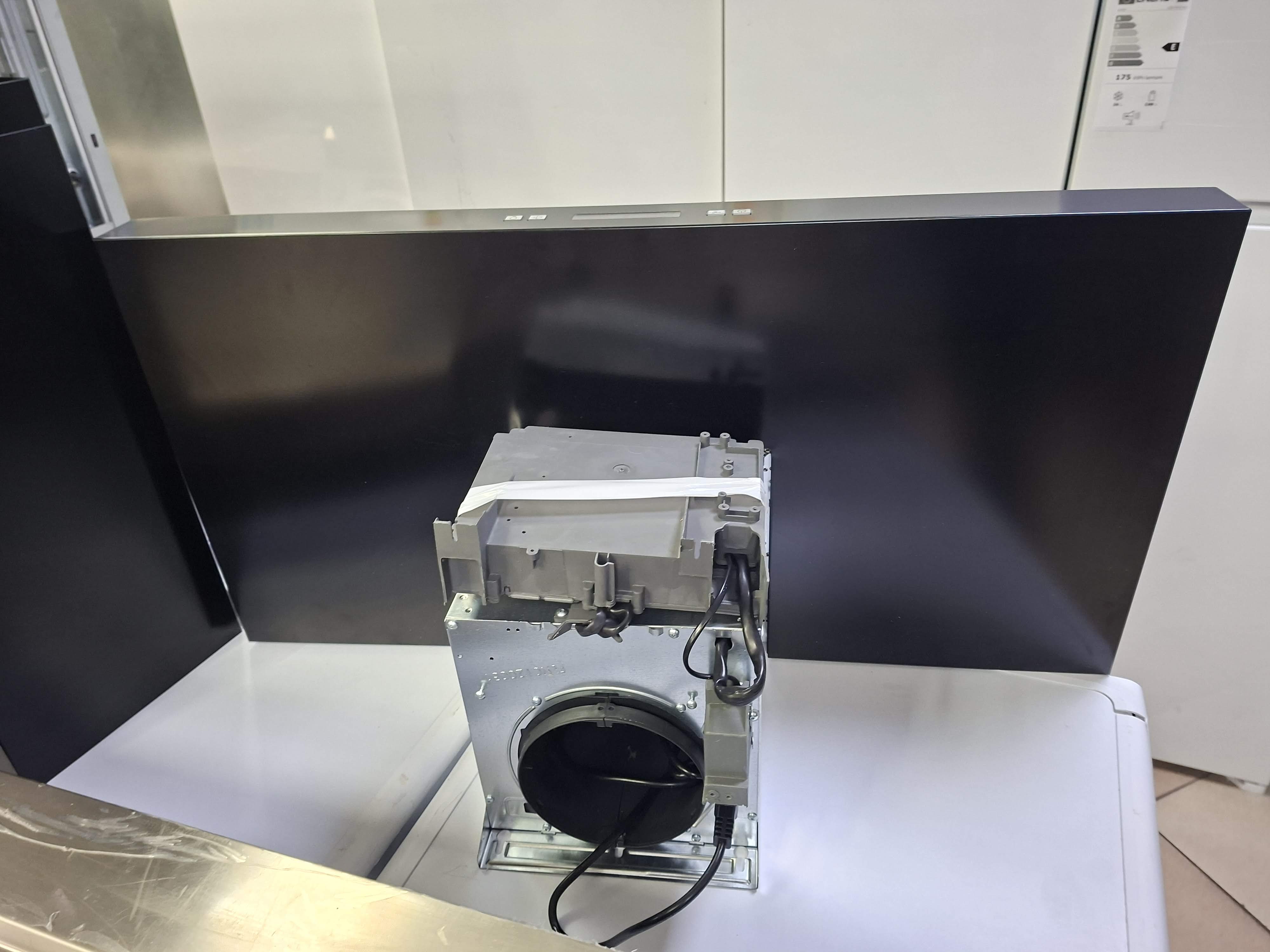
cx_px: 635
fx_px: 844
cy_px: 476
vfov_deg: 58.9
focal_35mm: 23
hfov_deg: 73.9
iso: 250
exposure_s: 1/40
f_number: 1.8
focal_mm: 5.54
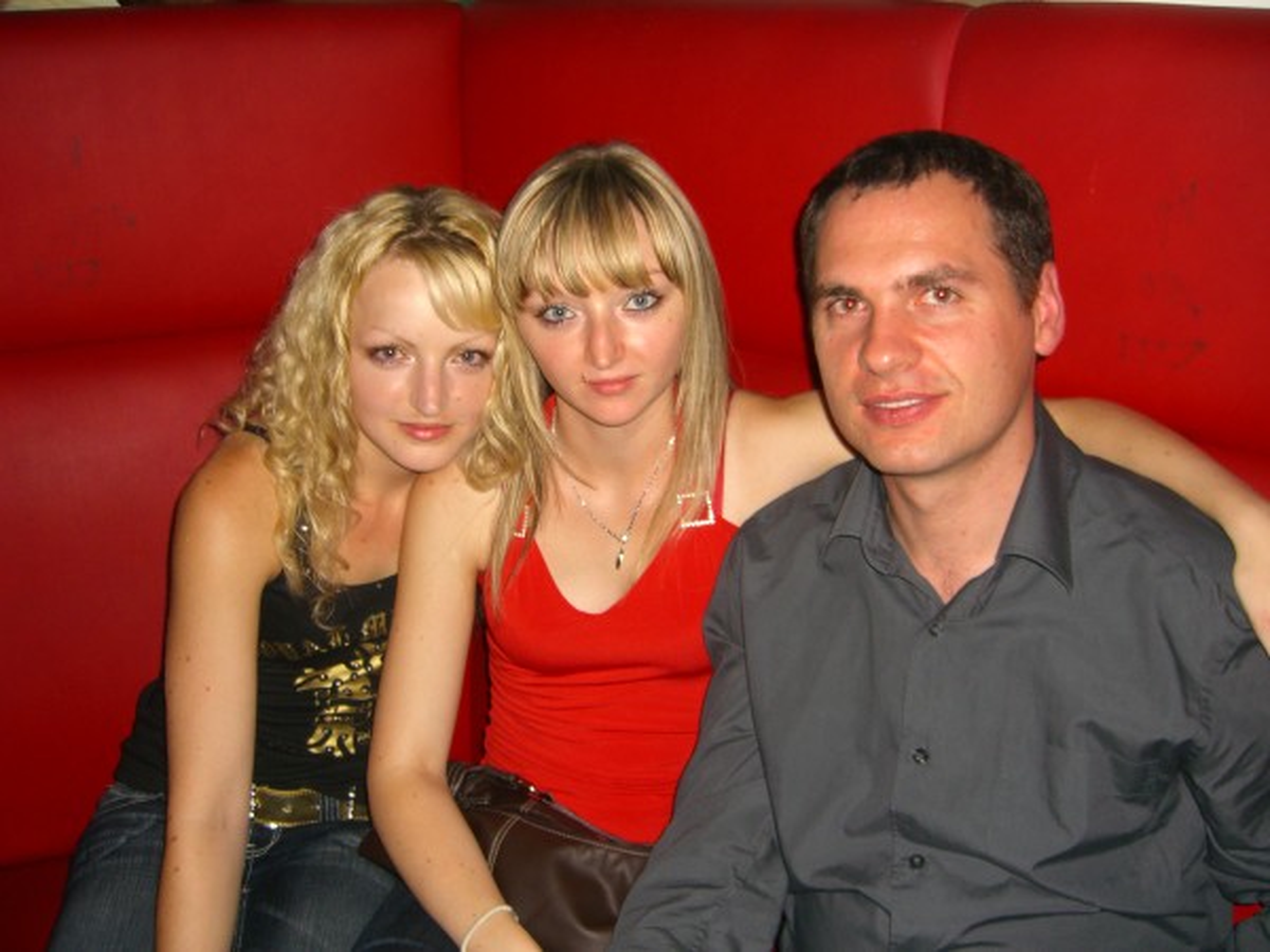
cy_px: 476
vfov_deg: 37.7
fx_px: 1394
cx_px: 635
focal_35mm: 38
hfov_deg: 49.0
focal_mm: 7.9
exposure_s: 1/60
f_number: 2.8
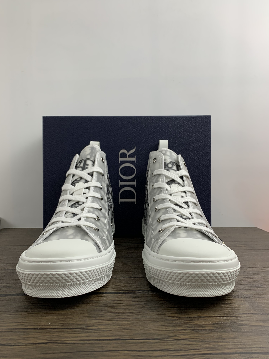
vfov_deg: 67.3
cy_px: 180
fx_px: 269
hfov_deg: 53.1
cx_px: 134
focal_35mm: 26
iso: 40
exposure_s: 1/121
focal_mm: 4.25
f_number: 1.8
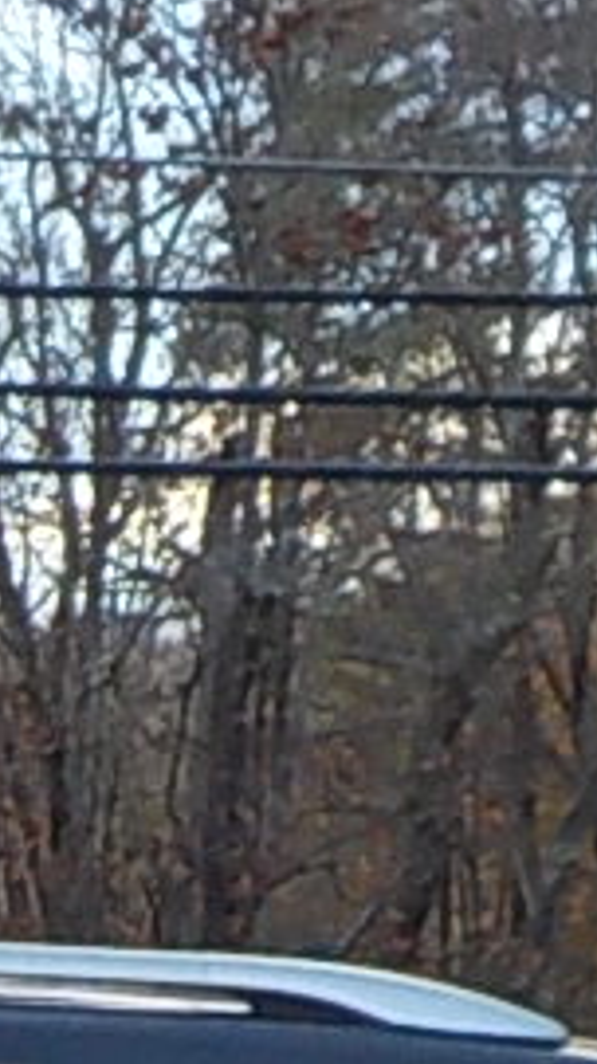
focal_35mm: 193
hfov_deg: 6.0
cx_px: -923
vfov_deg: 10.7
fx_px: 5443
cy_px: 1633
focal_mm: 4.1
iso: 125
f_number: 3.3
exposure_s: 1/250
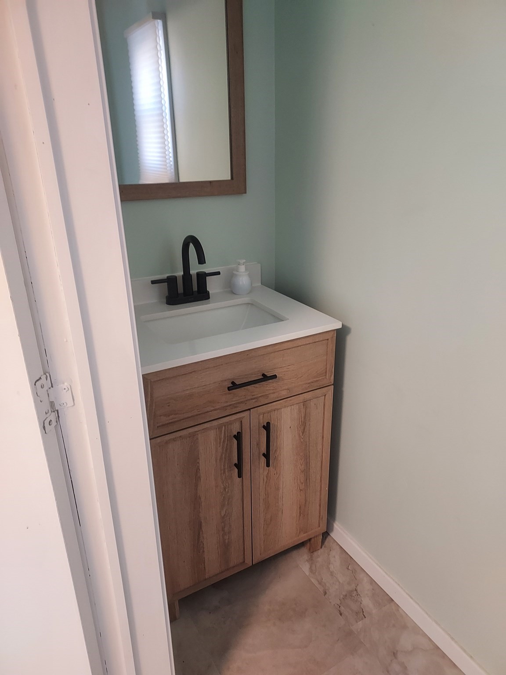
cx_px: 253
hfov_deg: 56.8
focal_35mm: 24
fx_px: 468
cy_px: 338
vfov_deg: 71.6
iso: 400
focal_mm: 4.6
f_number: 1.8
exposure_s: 1/40
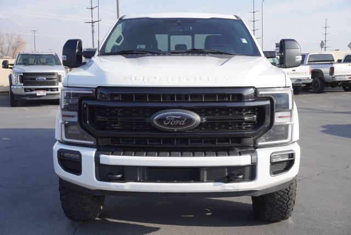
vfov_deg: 30.9
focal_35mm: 44
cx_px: 176
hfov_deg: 44.9
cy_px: 118
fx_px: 425
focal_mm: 29
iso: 100
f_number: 8
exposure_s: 1/160
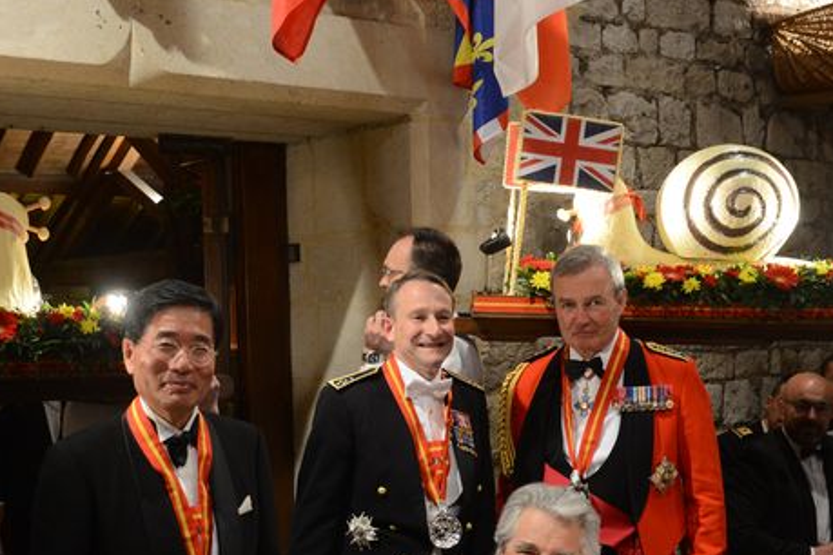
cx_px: 361
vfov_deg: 24.9
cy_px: 382
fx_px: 1249
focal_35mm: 54
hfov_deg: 36.8
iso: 1600
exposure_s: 1/60
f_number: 5
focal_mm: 31
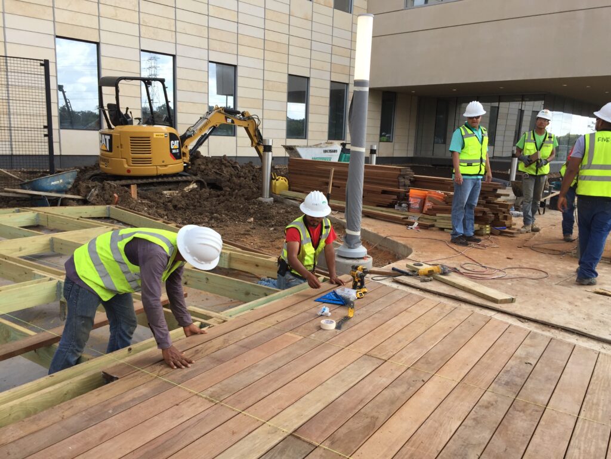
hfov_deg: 61.7
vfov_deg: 48.2
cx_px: 306
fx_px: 512
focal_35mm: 29
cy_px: 230
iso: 32
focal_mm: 4.15
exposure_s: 1/694
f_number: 2.2
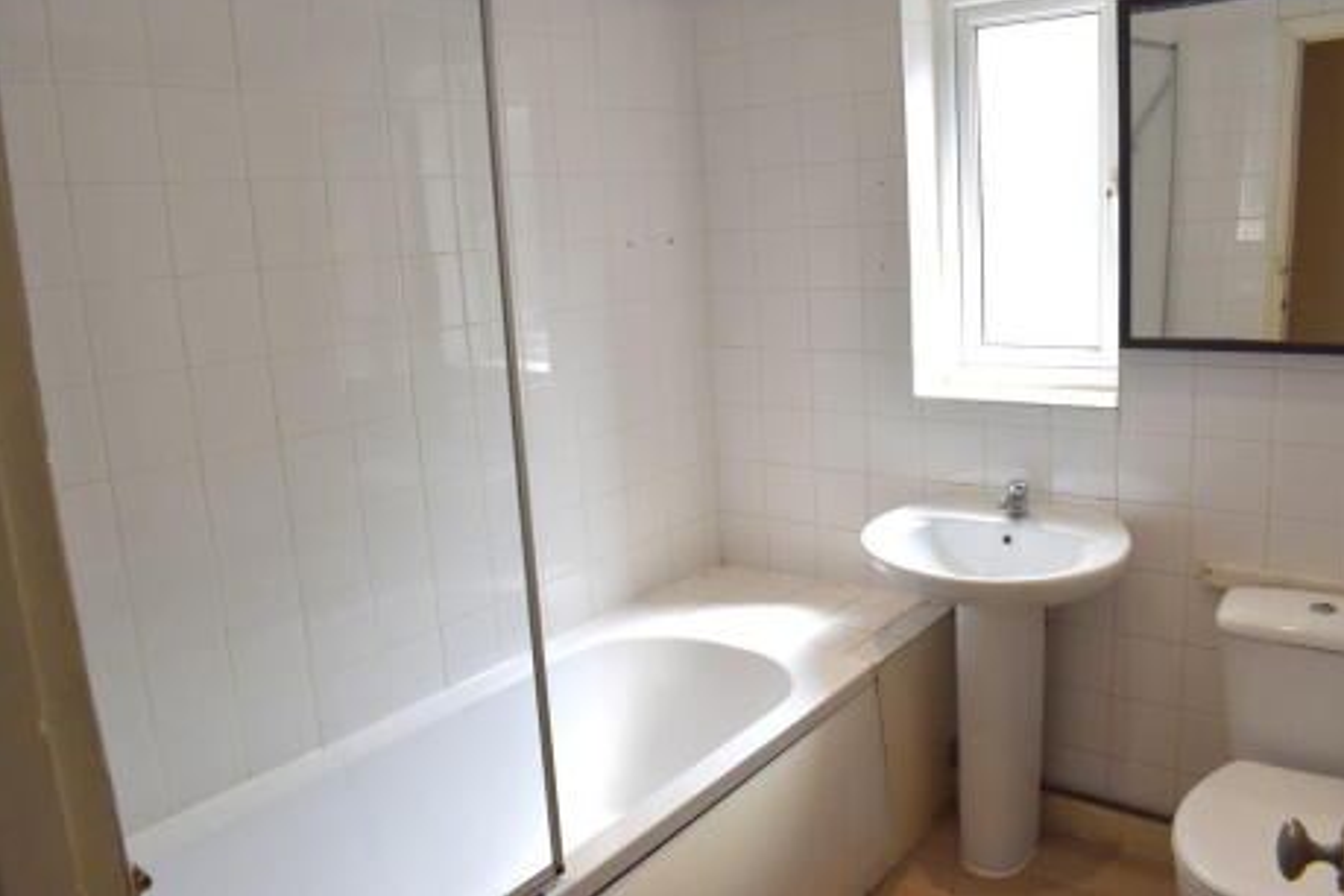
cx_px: 691
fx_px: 1045
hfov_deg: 65.5
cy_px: 435
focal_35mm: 28
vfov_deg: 46.4
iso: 400
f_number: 7.1
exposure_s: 1/200
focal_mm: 18
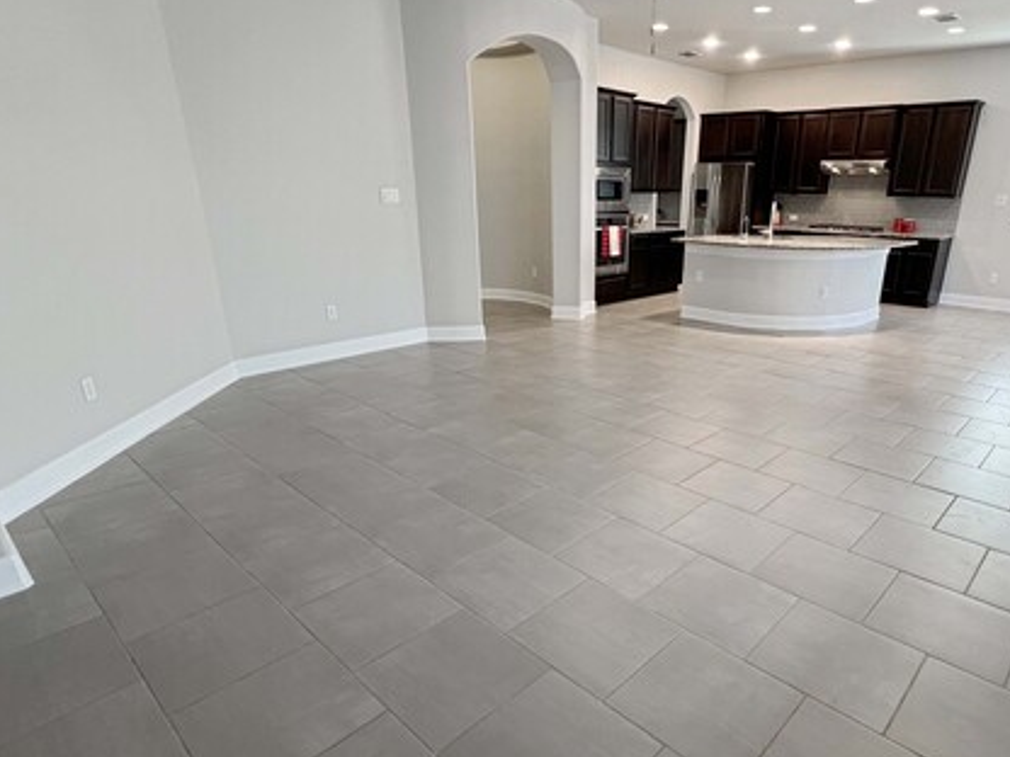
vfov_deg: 65.7
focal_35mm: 20
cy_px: 432
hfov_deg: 81.0
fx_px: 584
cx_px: 592
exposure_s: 1/60
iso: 125
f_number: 1.8
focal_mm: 1.57
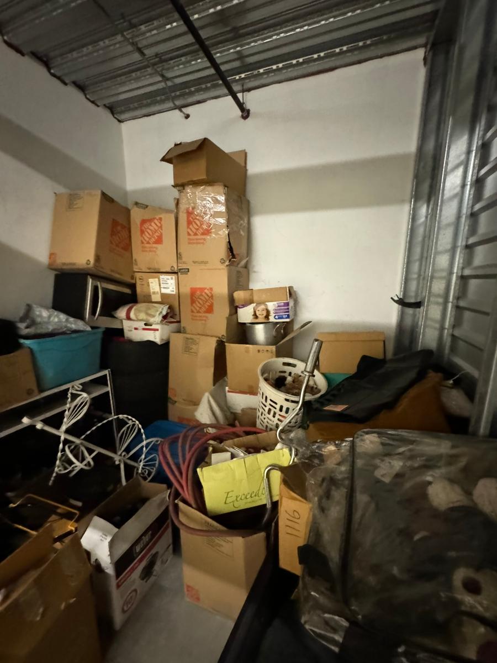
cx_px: 248
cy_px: 332
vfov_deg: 102.1
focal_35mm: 14
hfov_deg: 85.7
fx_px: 268
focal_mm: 2.22
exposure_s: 1/40
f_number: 2.2
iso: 1250
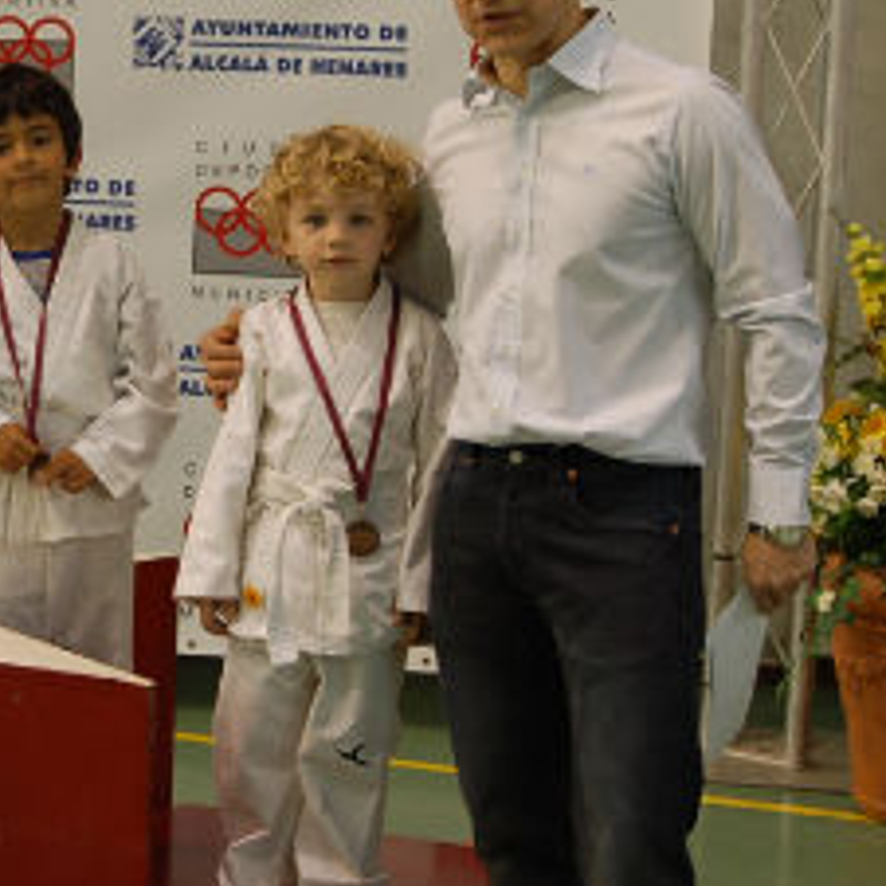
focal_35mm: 115
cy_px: 278
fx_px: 3330
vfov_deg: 15.1
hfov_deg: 14.7
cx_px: -122
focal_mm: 34
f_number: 3.8
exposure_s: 1/50
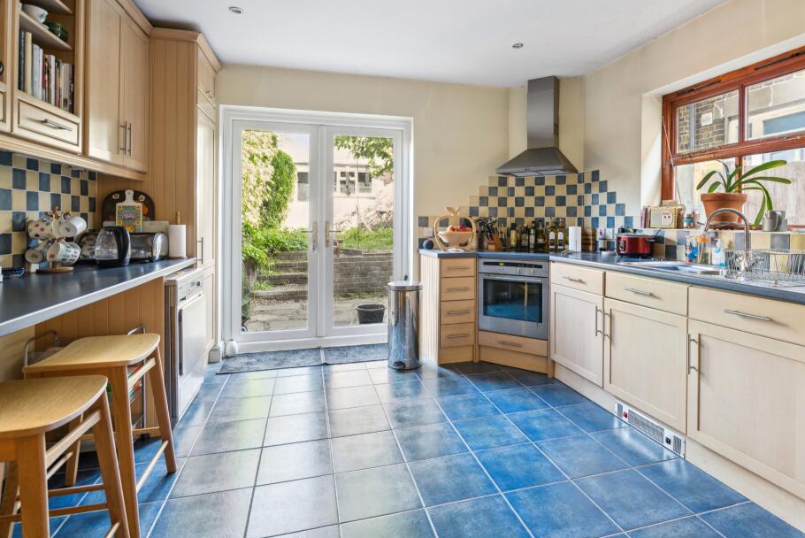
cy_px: 242
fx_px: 403
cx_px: 439
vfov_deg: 67.3
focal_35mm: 18
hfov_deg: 89.7
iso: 640
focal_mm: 16
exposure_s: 1/10
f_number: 5
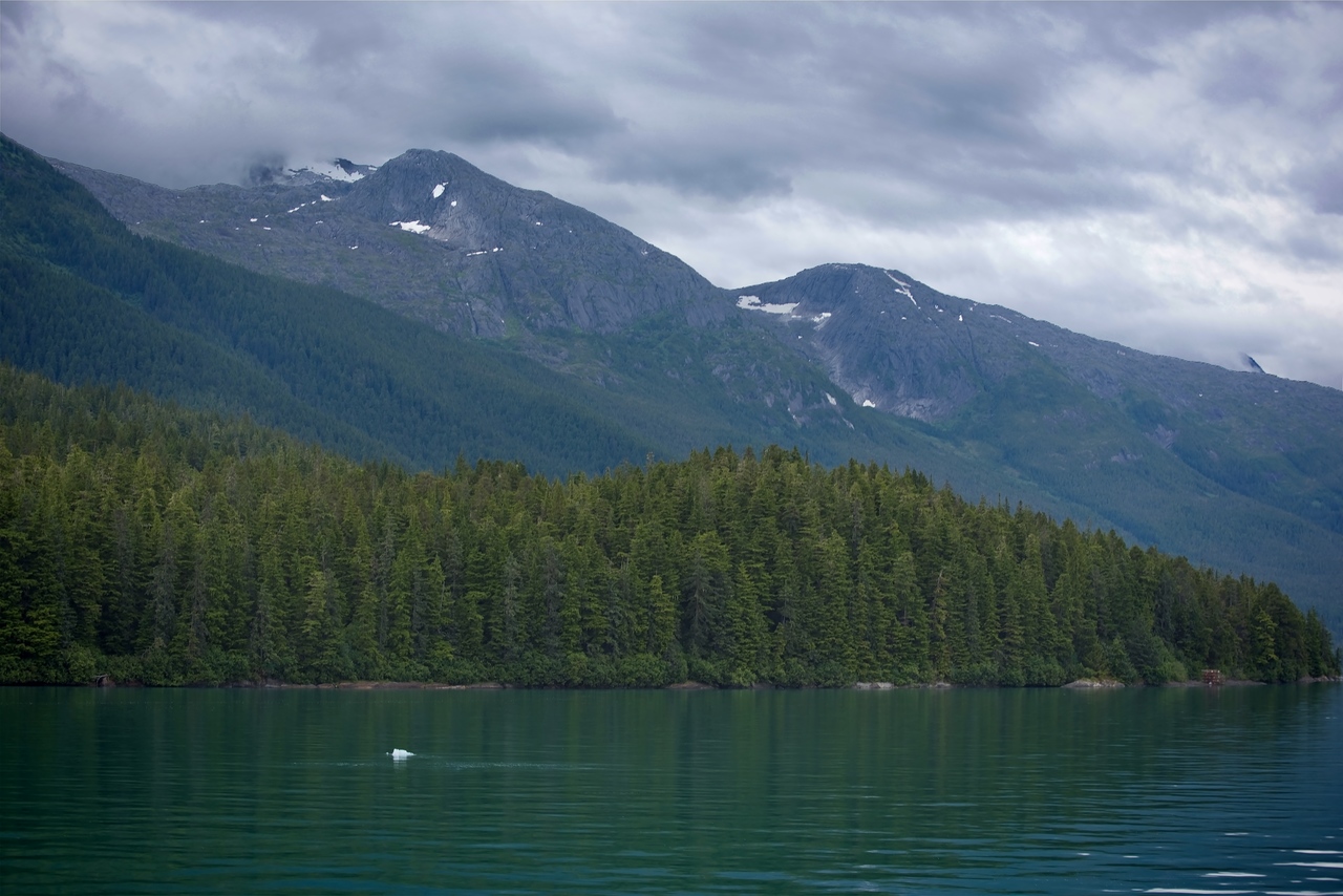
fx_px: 2612
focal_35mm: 70
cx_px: 672
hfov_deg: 28.8
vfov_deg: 19.5
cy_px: 448
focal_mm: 70
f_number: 7.1
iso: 100
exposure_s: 1/200
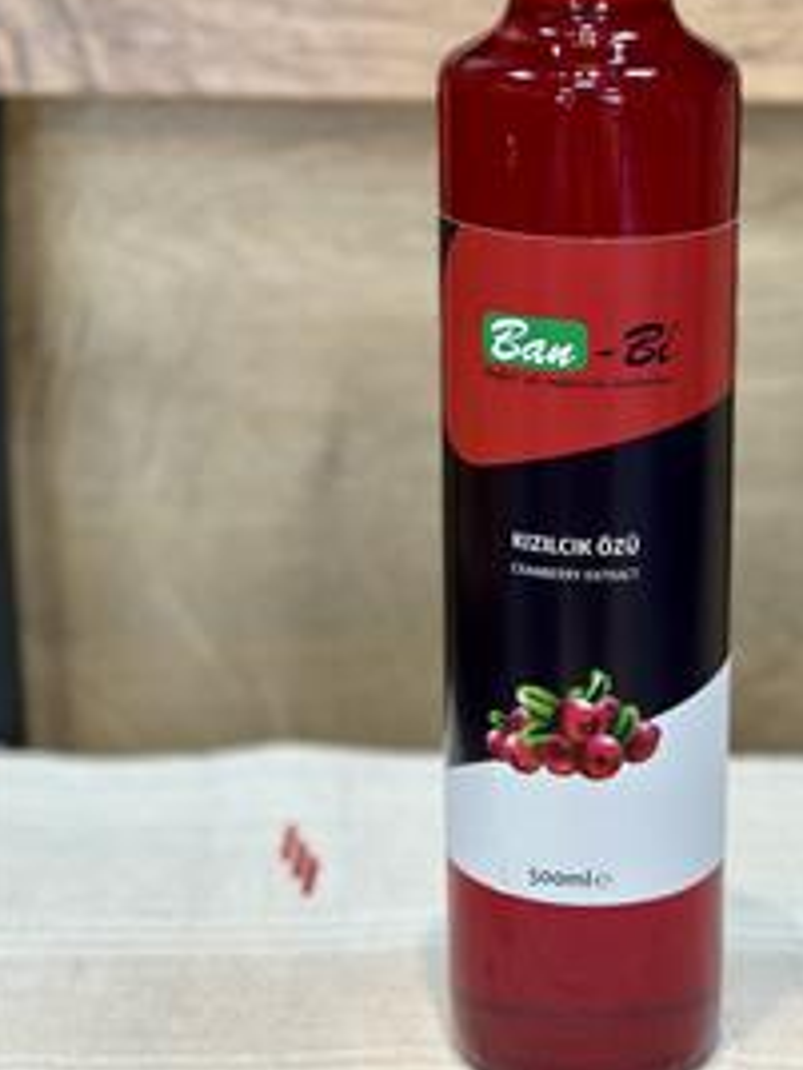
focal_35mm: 74
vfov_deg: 26.3
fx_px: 2289
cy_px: 405
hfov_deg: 19.8
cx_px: 599
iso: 100
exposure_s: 1/100
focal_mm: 6.86
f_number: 1.78
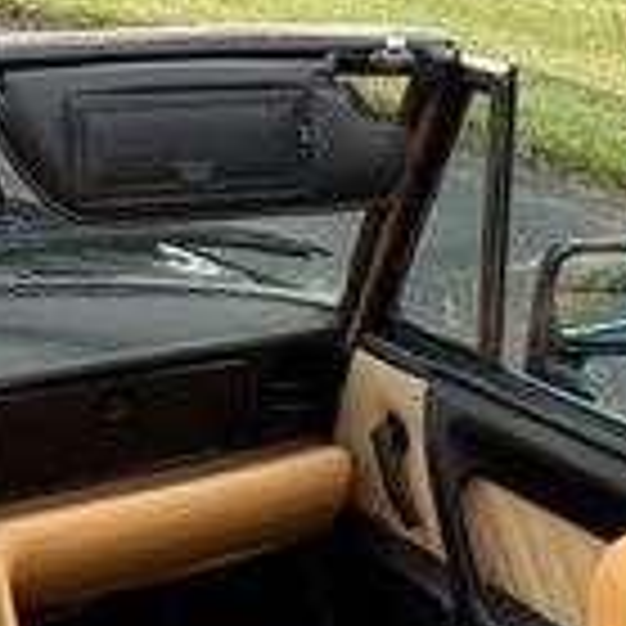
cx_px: 477
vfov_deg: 16.0
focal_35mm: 98
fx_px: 2005
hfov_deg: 17.6
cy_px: 986
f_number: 1.78
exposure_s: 1/868
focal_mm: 6.76
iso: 80
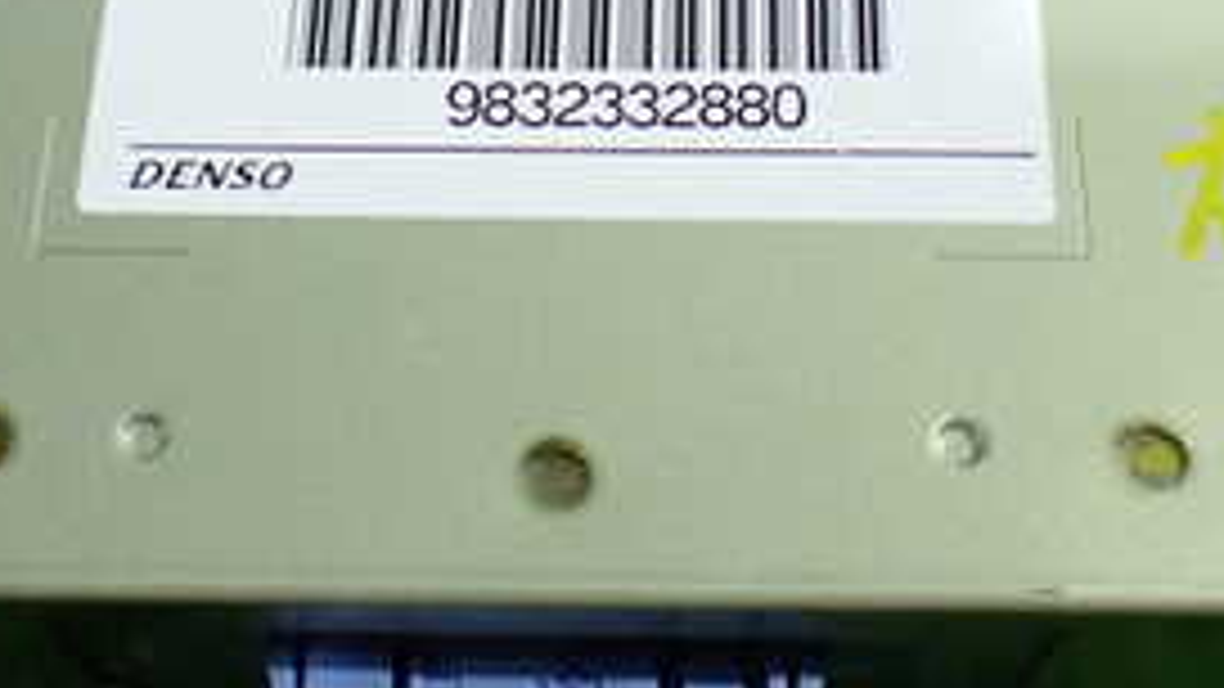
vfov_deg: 16.5
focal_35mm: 72
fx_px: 2337
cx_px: 567
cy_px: 49
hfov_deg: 29.3
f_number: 2.3
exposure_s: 1/50
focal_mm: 5.4
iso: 800
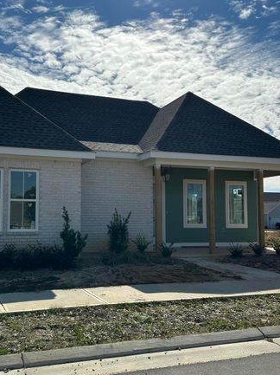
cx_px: 105
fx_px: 400
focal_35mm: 37
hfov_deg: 38.4
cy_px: 200
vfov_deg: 50.1
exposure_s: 1/12048
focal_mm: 6.86
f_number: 1.78
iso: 80
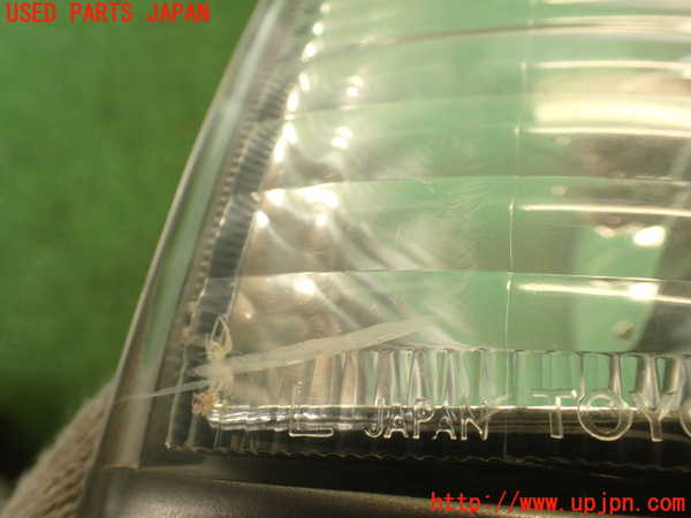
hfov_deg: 56.8
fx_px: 639
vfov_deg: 44.2
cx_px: 346
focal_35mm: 32
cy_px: 259
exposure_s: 1/50
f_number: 2.4
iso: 200
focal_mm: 5.79
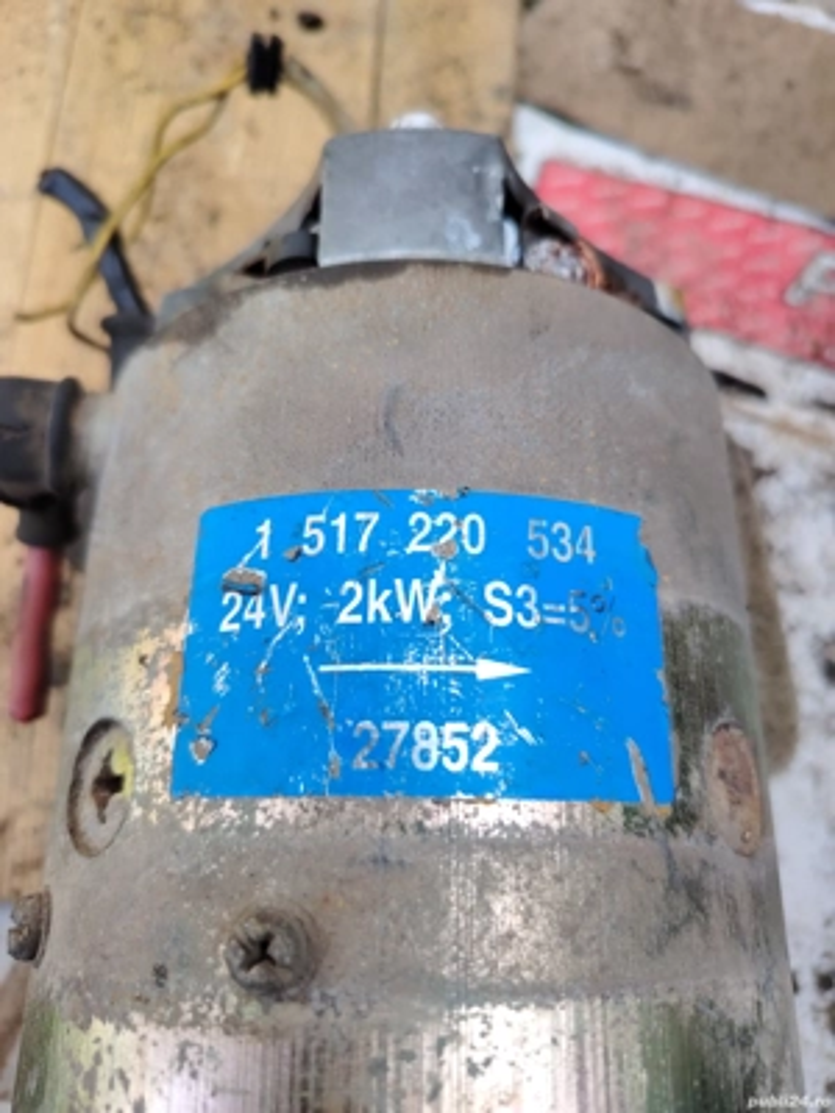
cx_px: 418
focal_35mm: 24
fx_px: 772
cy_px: 556
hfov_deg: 56.8
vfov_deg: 71.6
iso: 100
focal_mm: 5.25
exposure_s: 1/130
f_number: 1.75
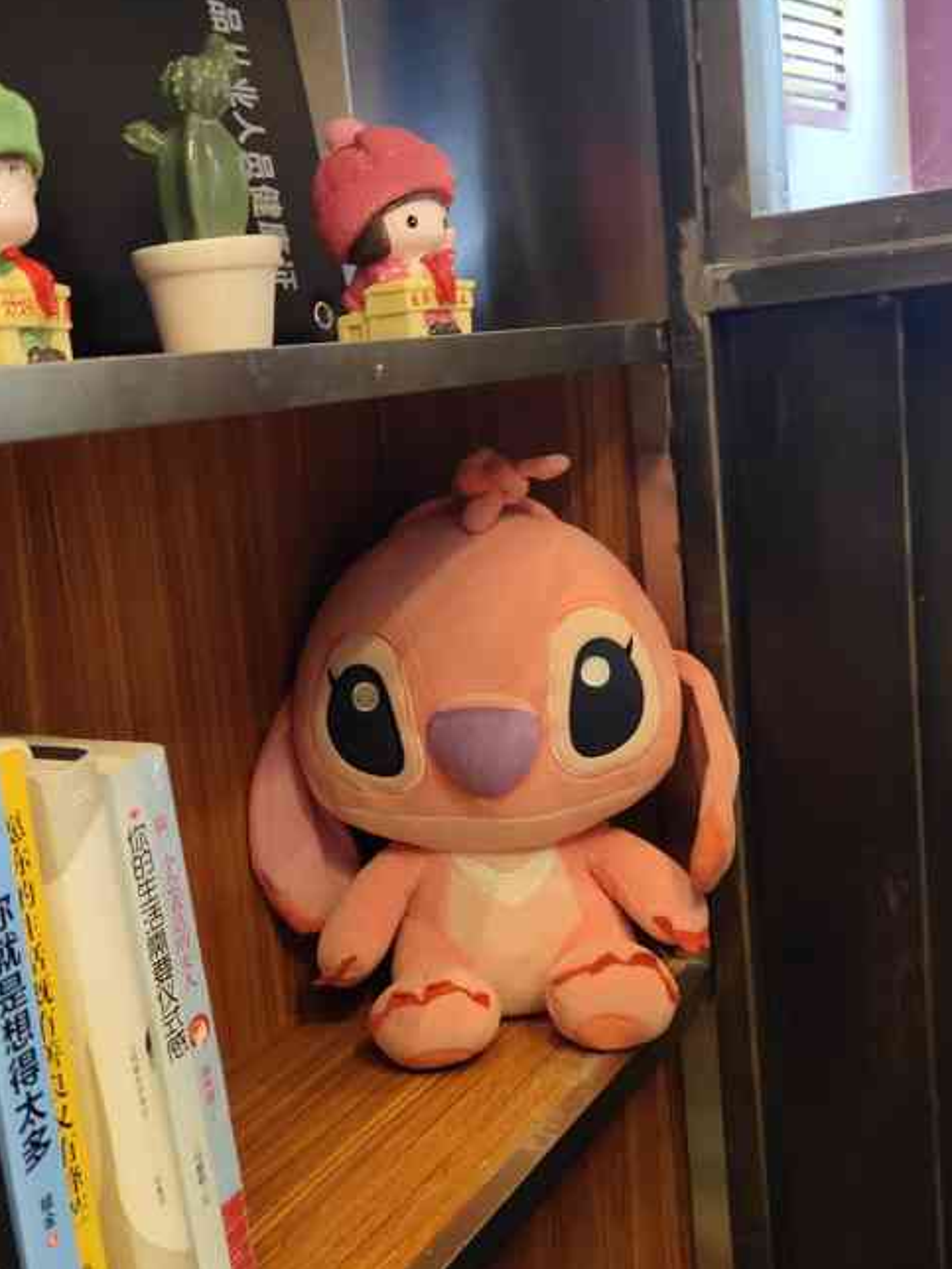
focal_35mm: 42
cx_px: 369
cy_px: 590
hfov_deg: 34.2
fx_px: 1540
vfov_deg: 44.8
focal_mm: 4.27
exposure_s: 1/50
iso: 442
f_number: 1.8
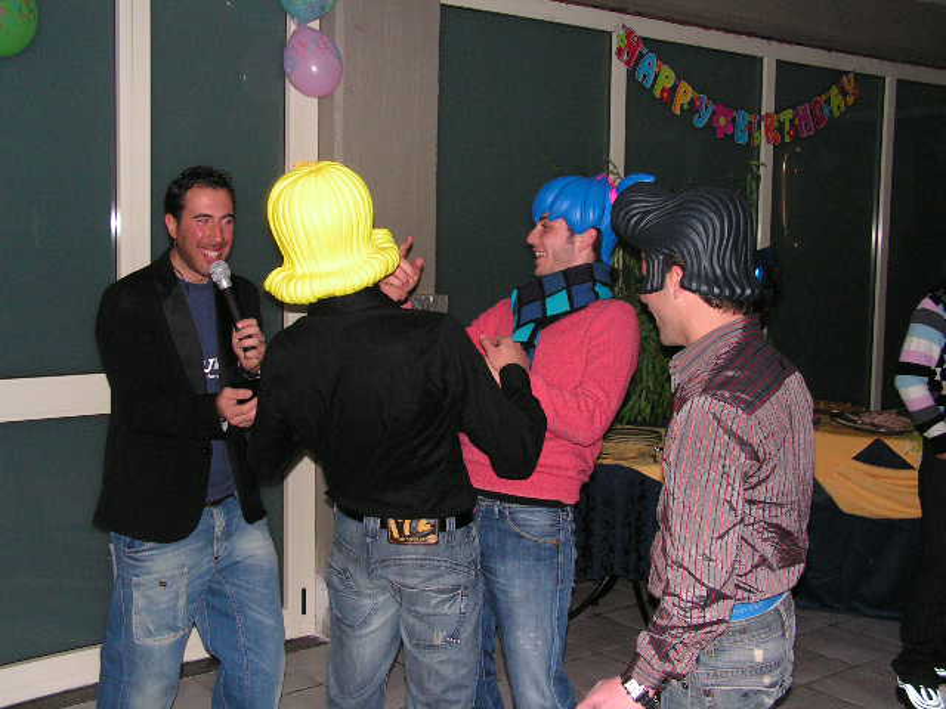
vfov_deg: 32.9
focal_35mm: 44
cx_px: 473
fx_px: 1202
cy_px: 354
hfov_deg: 42.9
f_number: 3.2
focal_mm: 7.4
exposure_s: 1/40
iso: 200
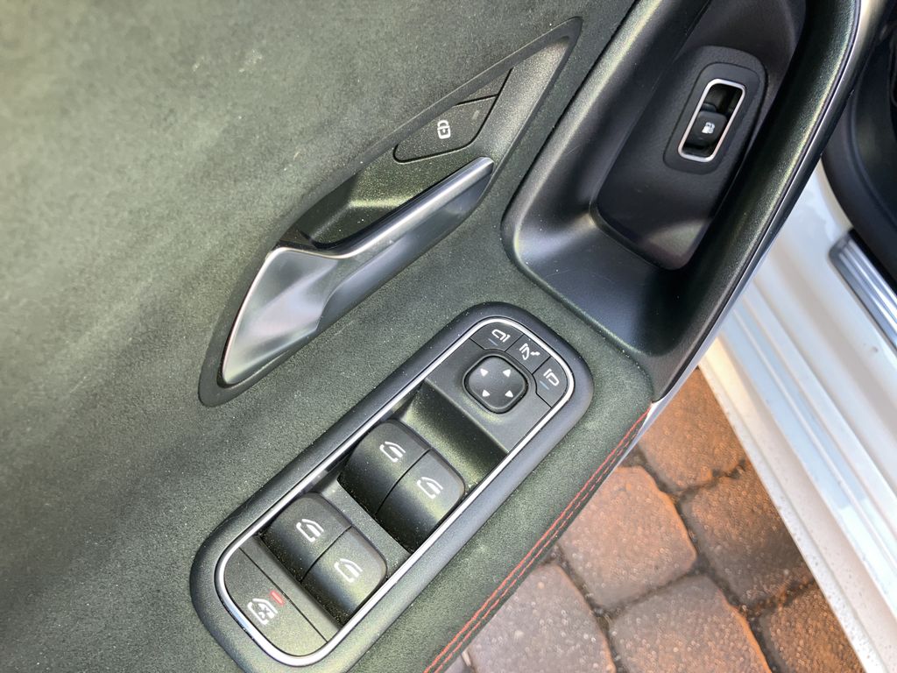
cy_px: 336
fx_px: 726
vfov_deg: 49.7
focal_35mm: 28
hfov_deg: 63.4
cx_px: 448
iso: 32
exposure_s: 1/25
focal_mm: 3.99
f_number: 1.8
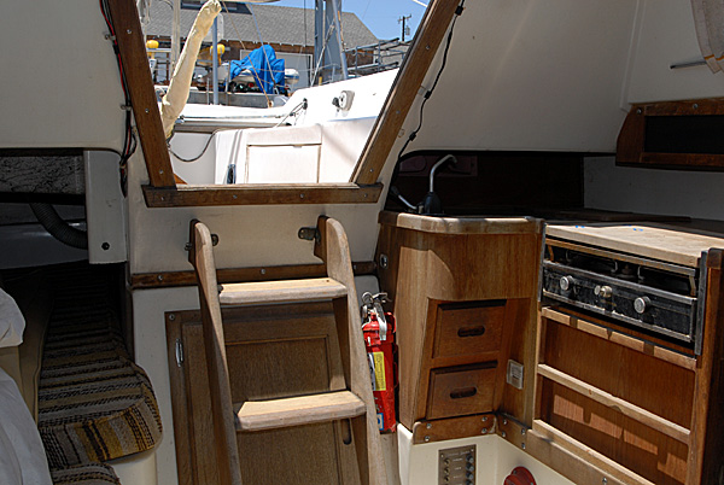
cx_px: 362
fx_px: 816
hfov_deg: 47.9
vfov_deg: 33.1
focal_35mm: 40
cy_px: 242
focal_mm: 27
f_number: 10
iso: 200
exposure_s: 1/250
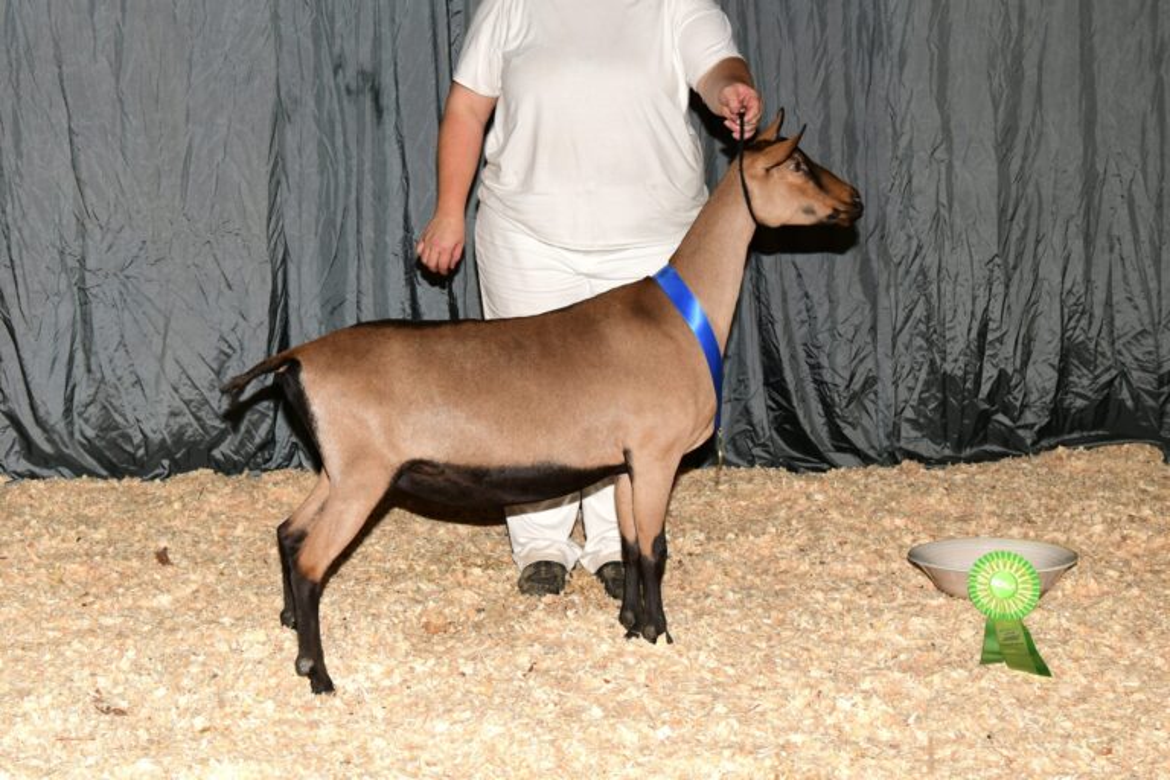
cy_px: 390
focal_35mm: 38
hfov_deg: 50.7
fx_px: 1235
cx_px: 585
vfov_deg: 35.1
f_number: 5
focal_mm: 38
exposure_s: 1/250
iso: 250
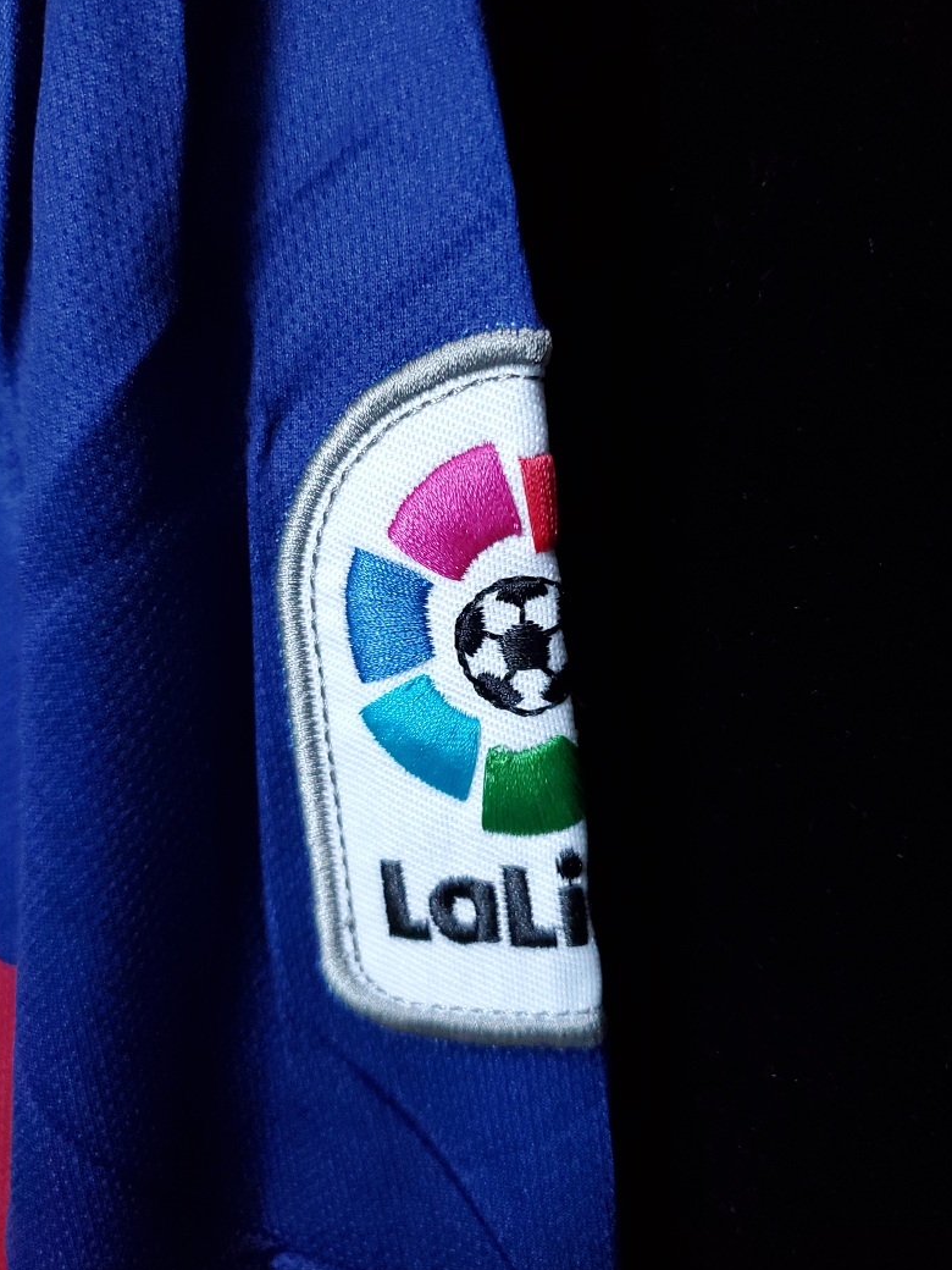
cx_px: 471
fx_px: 990
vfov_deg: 65.3
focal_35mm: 27
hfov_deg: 51.4
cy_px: 626
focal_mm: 4.3
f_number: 1.5
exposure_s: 1/60
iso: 500
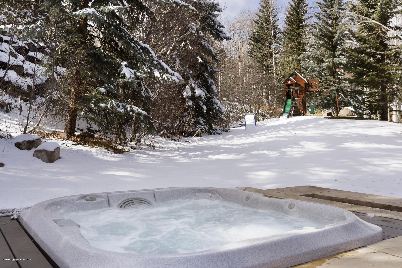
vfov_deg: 41.1
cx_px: 201
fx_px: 357
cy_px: 134
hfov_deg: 58.7
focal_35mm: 32
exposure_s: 1/500
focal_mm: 32
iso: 125
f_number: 7.1
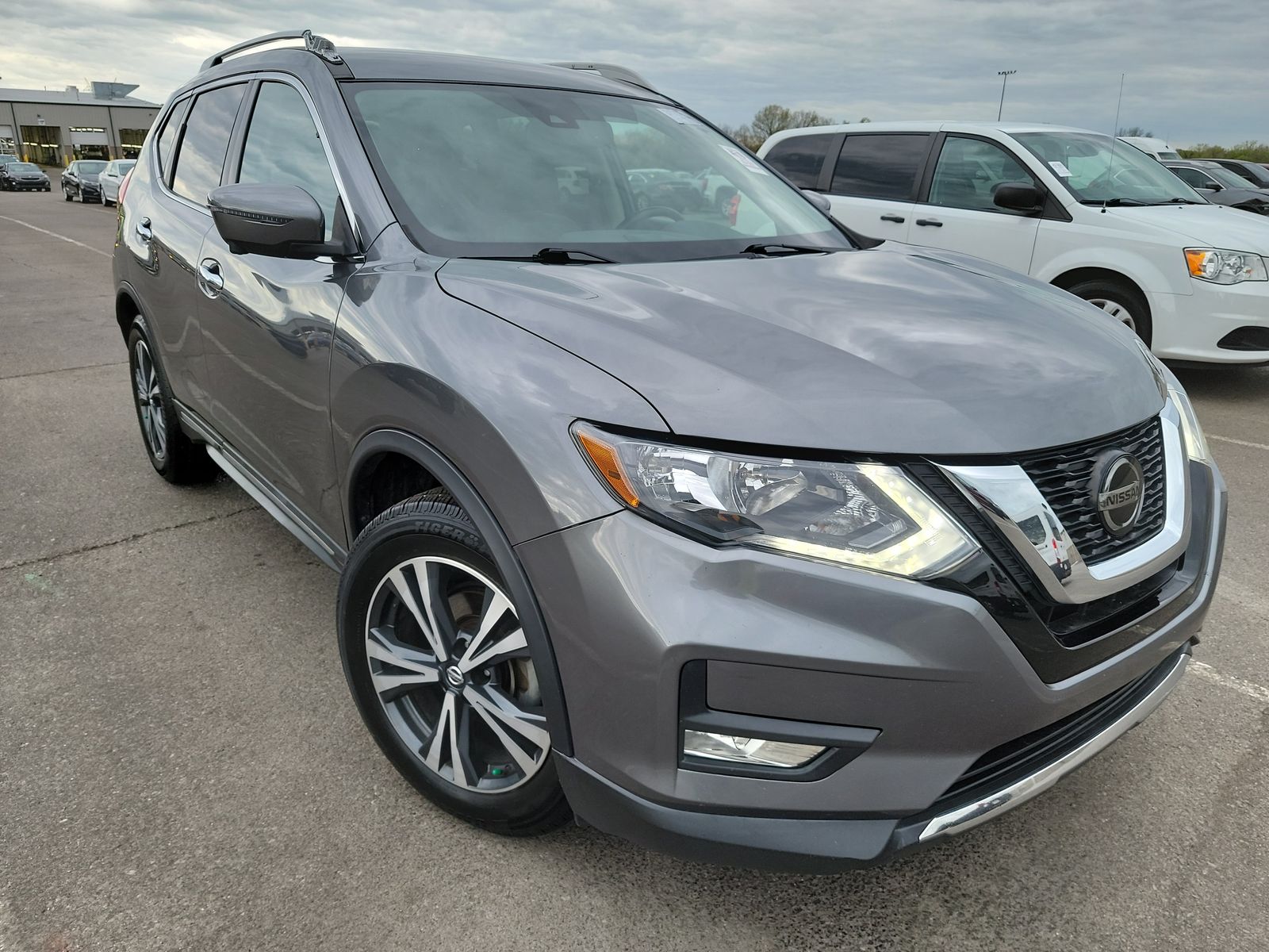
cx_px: 634
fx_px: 880
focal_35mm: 24
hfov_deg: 71.6
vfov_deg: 56.8
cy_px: 476
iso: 50
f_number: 1.8
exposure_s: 1/149
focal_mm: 6.7
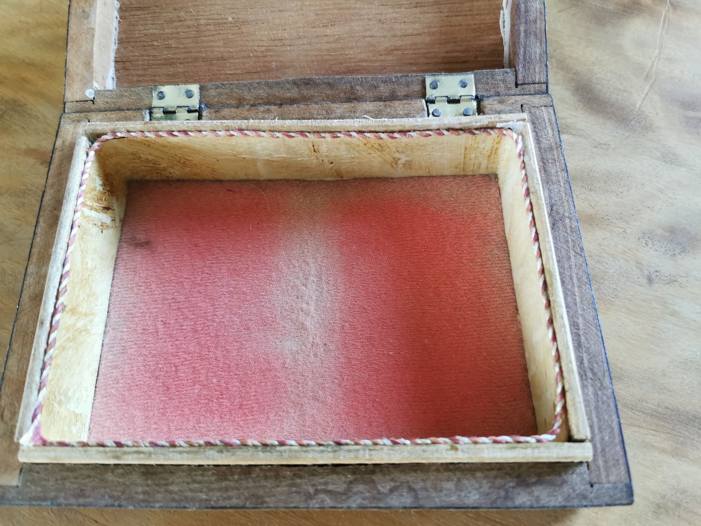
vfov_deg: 51.4
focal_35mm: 27
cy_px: 263
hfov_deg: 65.3
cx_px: 350
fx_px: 547
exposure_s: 1/50
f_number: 1.6
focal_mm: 5.56
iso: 200
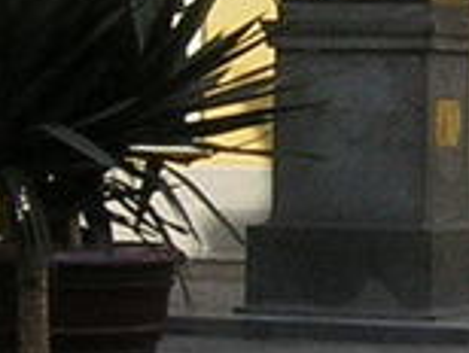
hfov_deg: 9.0
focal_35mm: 216
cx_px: 551
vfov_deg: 6.9
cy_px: 105
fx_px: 2931
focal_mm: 4.7
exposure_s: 1/207
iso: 50
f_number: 5.2
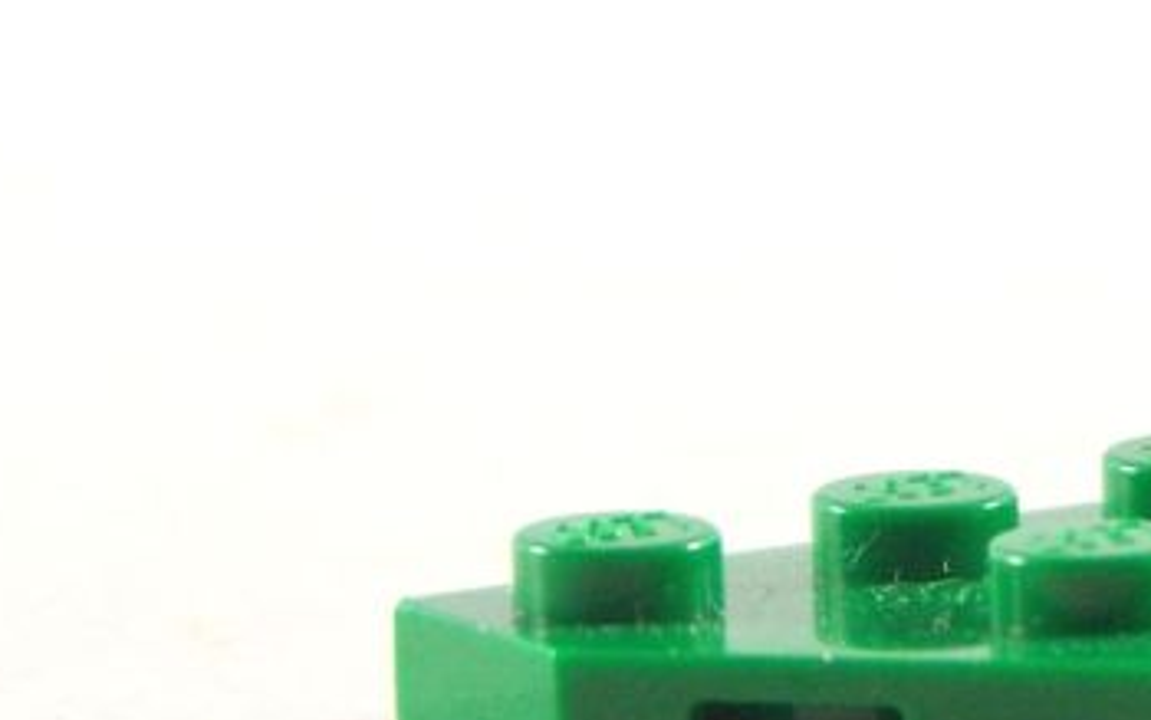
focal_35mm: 363
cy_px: 299
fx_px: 11390
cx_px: 1371
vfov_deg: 3.6
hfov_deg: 5.8
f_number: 3.6
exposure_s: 1/30
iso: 200
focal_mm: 19.4
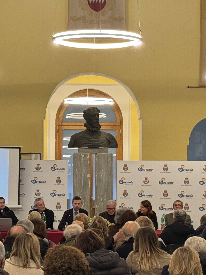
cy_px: 147
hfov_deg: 12.8
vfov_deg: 17.0
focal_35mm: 116
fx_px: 920
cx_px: 73
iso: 200
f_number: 1.78
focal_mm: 6.76
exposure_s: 1/60
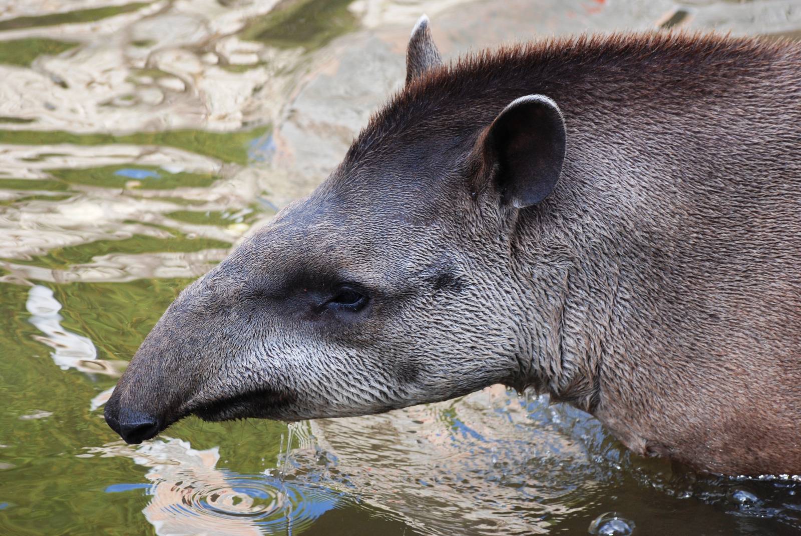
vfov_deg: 6.1
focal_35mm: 225
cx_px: 400
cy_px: 268
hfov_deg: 9.1
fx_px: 5012
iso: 400
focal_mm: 150
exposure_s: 1/320
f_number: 4.5
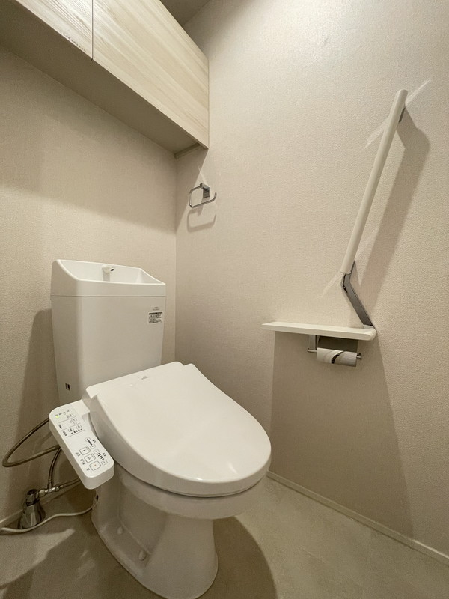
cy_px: 300
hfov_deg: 85.7
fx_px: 242
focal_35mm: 14
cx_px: 224
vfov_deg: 102.1
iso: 320
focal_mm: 1.55
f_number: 2.4
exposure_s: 1/50
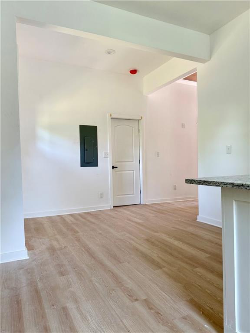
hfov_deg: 56.8
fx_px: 231
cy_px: 166
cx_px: 125
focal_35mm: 24
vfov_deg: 71.6
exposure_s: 1/121
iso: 160
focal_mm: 6.76
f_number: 1.78
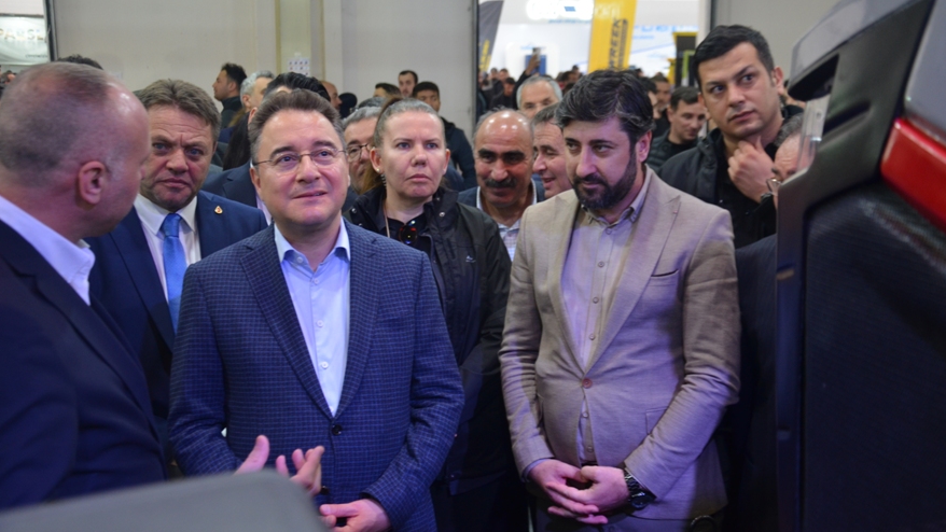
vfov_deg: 26.5
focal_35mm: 45
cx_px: 474
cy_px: 241
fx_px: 1129
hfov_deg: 45.5
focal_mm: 28
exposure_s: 1/60
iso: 640
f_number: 4
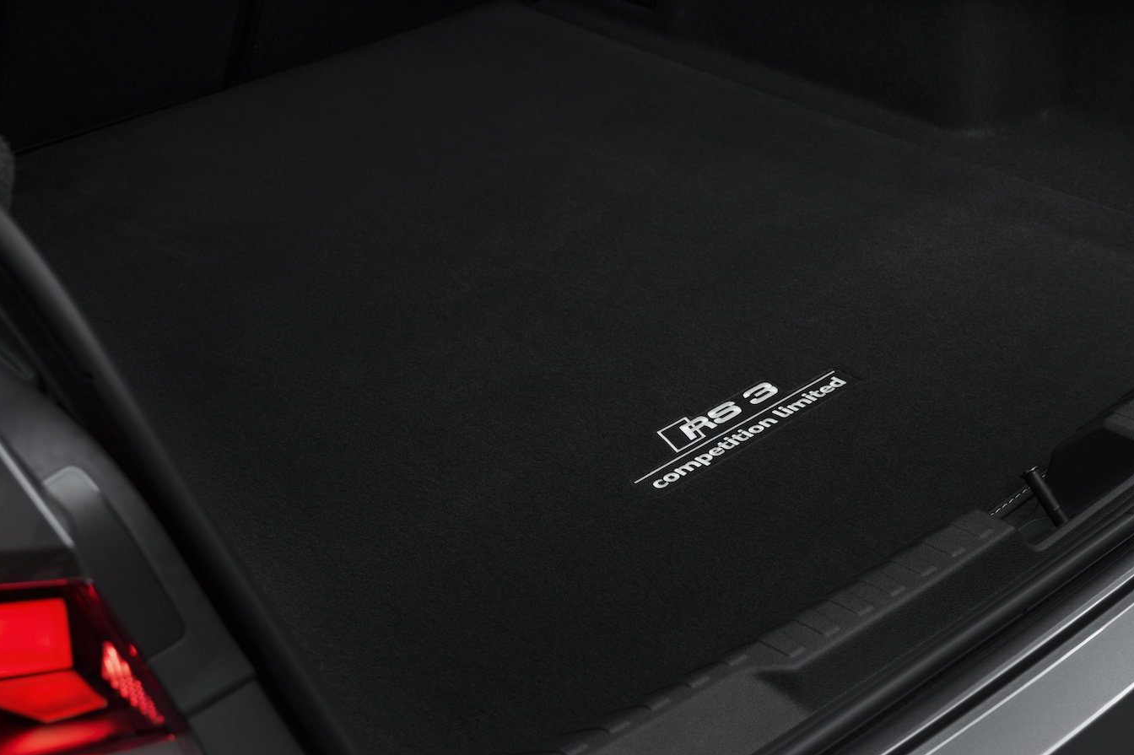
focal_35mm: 61
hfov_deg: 32.5
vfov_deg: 22.2
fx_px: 1921
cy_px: 305
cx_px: 786
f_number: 8
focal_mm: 41
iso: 160
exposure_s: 2.5
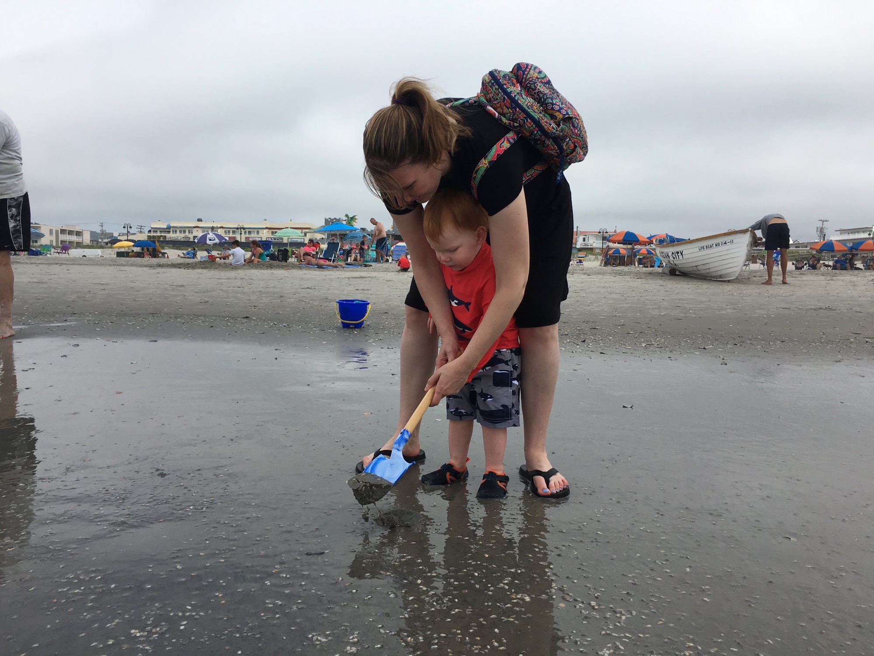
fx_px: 732
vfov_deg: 48.2
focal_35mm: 29
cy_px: 328
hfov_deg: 61.7
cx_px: 437
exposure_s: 1/2404
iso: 25
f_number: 2.2
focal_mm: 4.15
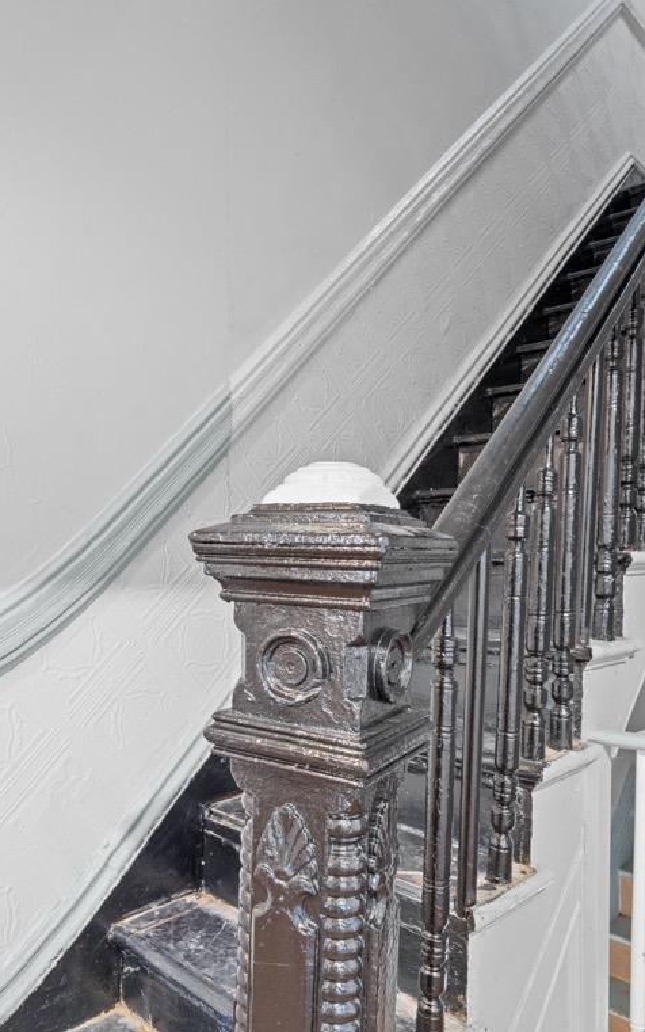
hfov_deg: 50.9
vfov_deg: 74.5
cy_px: 576
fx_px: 675
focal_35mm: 24
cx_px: 278
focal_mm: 14
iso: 320
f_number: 8
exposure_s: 2
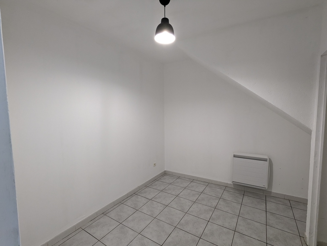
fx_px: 151
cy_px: 123
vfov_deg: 78.3
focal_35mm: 16
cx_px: 164
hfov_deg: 94.4
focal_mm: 2.35
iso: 112
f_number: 2.2
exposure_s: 1/23.8
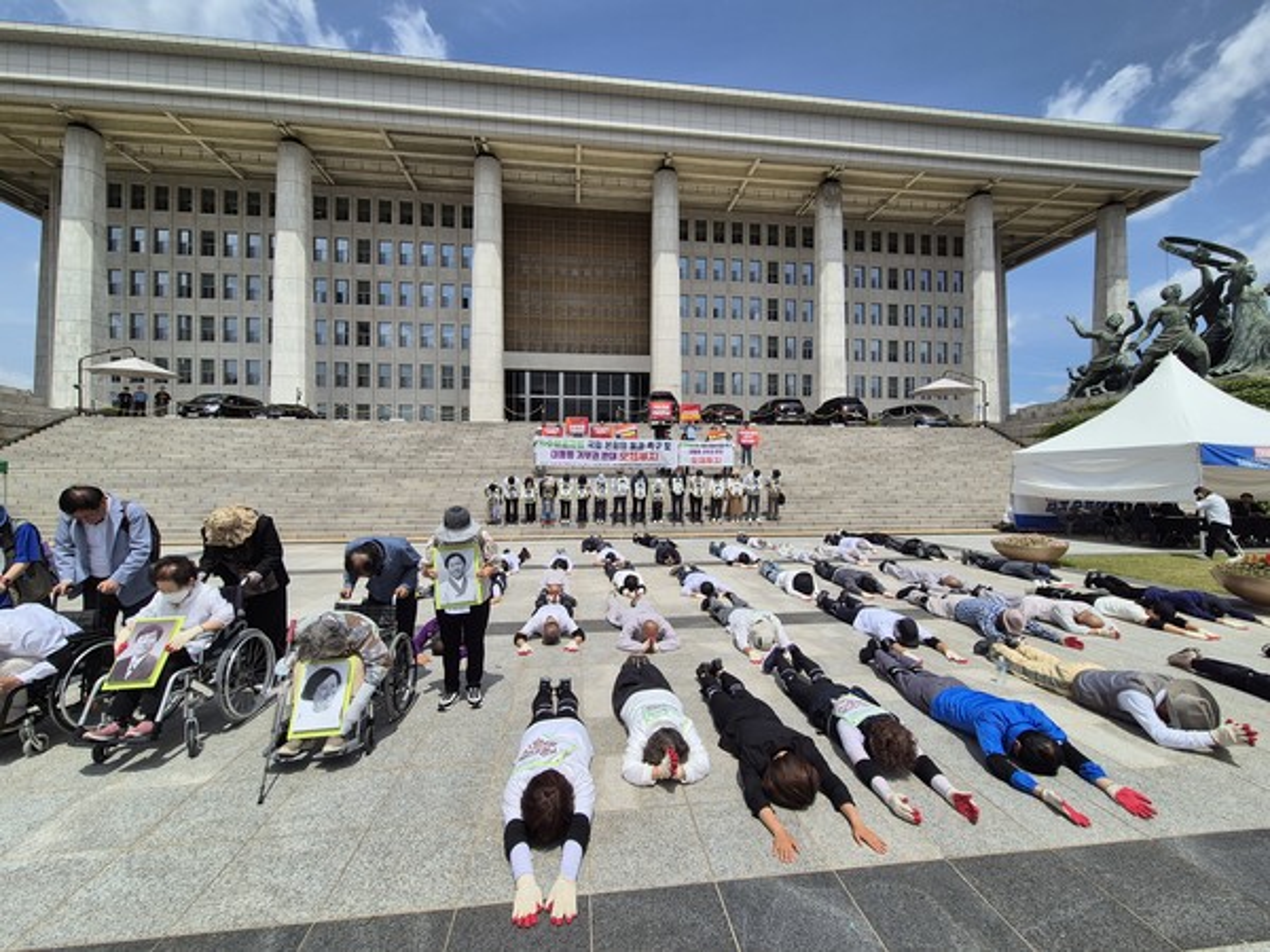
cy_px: 476
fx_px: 477
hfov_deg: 106.2
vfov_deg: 89.9
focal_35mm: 13
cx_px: 635
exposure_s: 1/4208
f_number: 2.2
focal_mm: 2.2
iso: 50
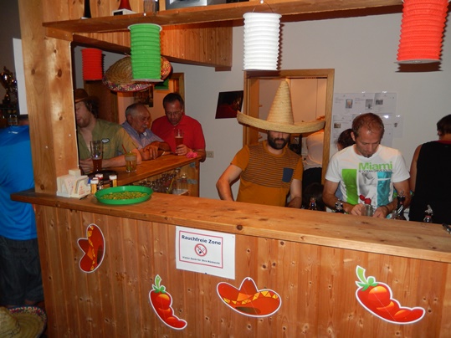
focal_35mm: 28
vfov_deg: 49.7
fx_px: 365
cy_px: 169
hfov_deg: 63.5
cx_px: 226
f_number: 3.6
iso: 200
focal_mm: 5.1
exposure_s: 1/30
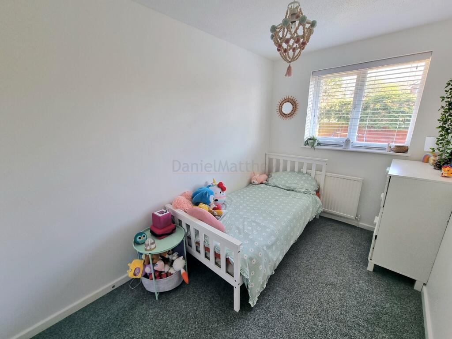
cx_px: 226
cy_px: 170
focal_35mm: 13
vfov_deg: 89.9
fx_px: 170
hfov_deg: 106.2
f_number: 2.2
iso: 64
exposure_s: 1/50
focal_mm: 2.2
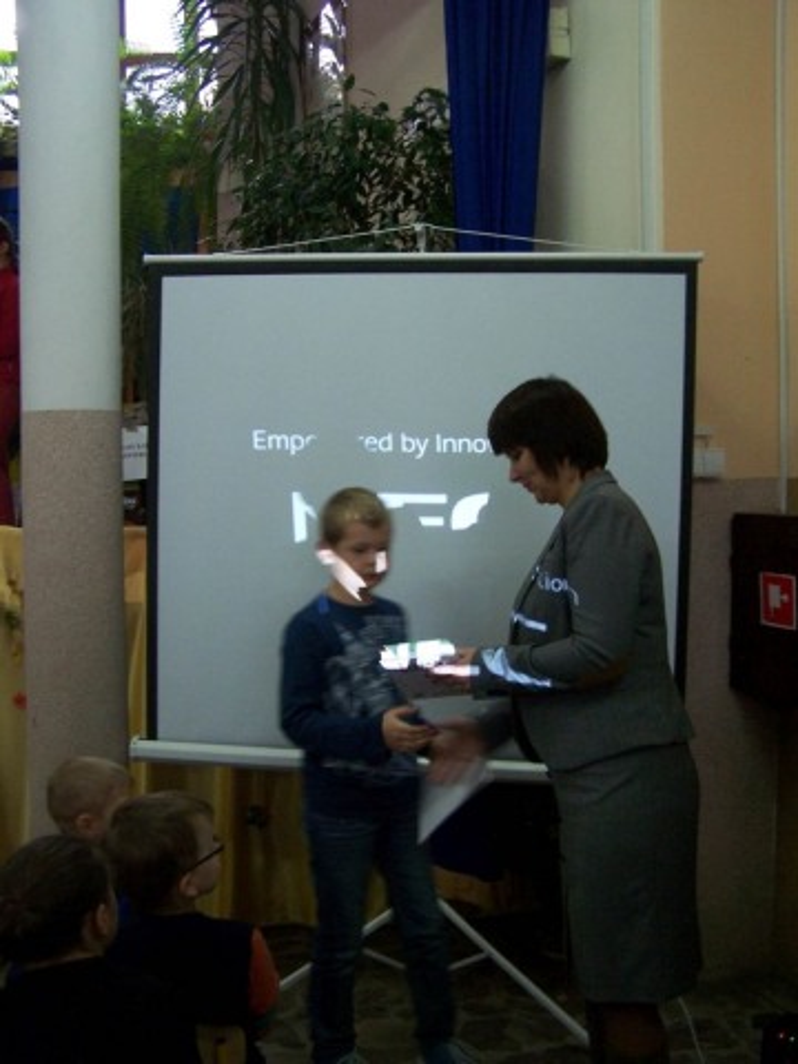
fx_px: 1168
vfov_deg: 49.0
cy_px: 532
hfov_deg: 37.7
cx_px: 399
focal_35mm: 38
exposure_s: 1/25
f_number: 2.8
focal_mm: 6.3
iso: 140
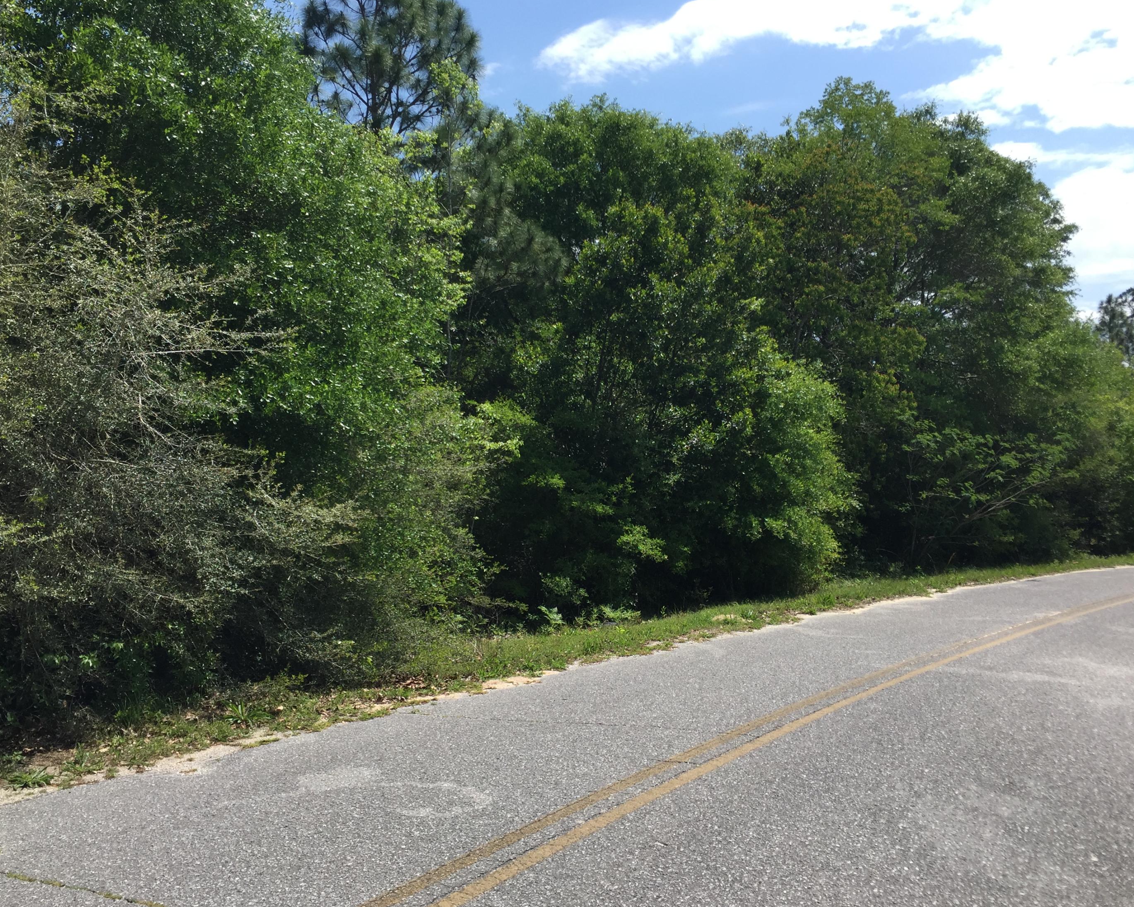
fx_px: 1040
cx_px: 542
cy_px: 460
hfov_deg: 57.2
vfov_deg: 47.1
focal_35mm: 31
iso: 32
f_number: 2.2
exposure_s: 1/1522
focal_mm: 4.15
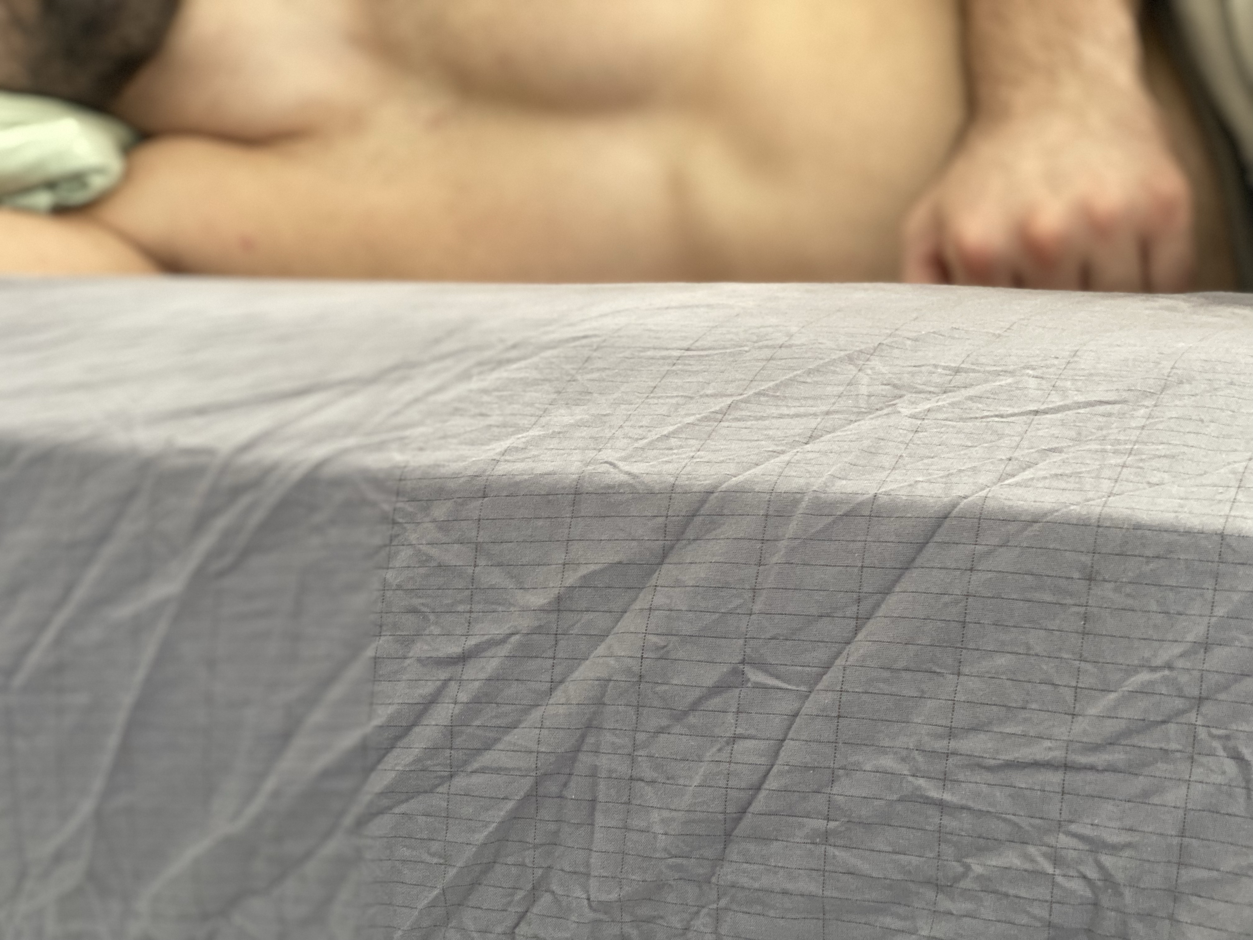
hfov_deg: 36.8
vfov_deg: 28.0
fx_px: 1882
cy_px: 470
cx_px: 626
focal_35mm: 52
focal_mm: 6
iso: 200
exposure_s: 1/40
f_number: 2
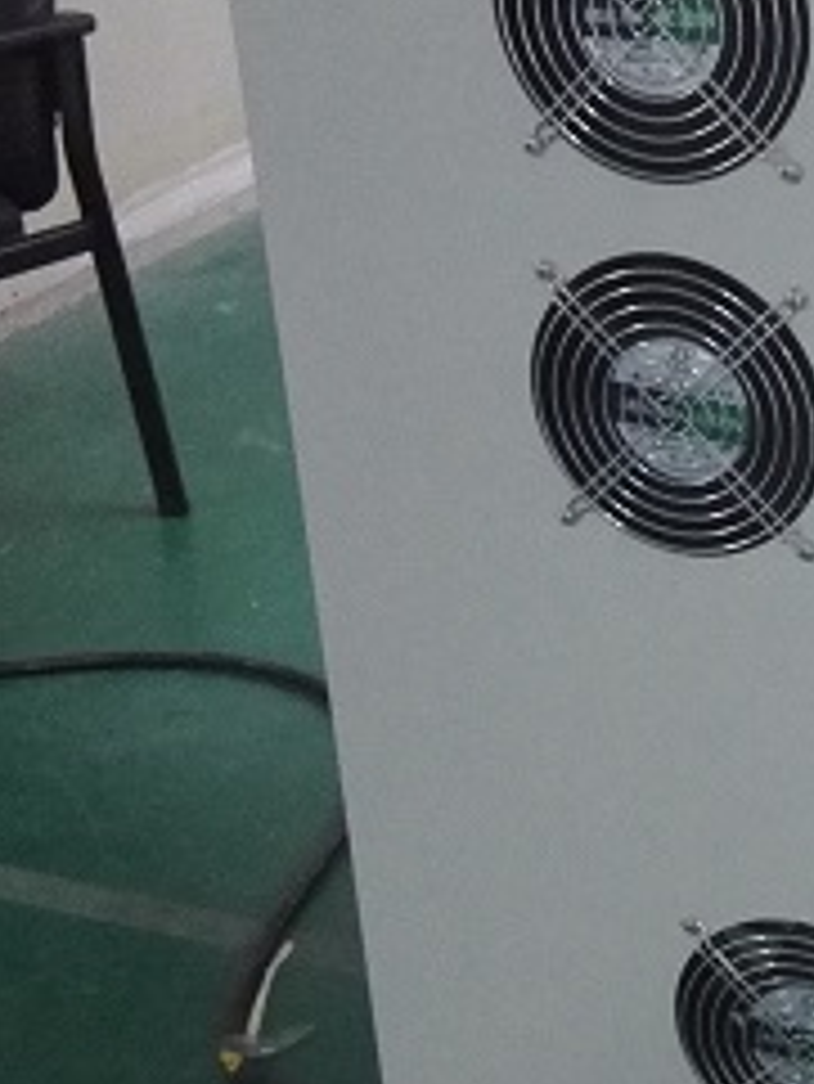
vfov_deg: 26.0
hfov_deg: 18.6
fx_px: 2349
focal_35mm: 75
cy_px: 513
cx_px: 971
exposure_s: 1/16.7
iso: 500
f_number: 2
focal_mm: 3.8
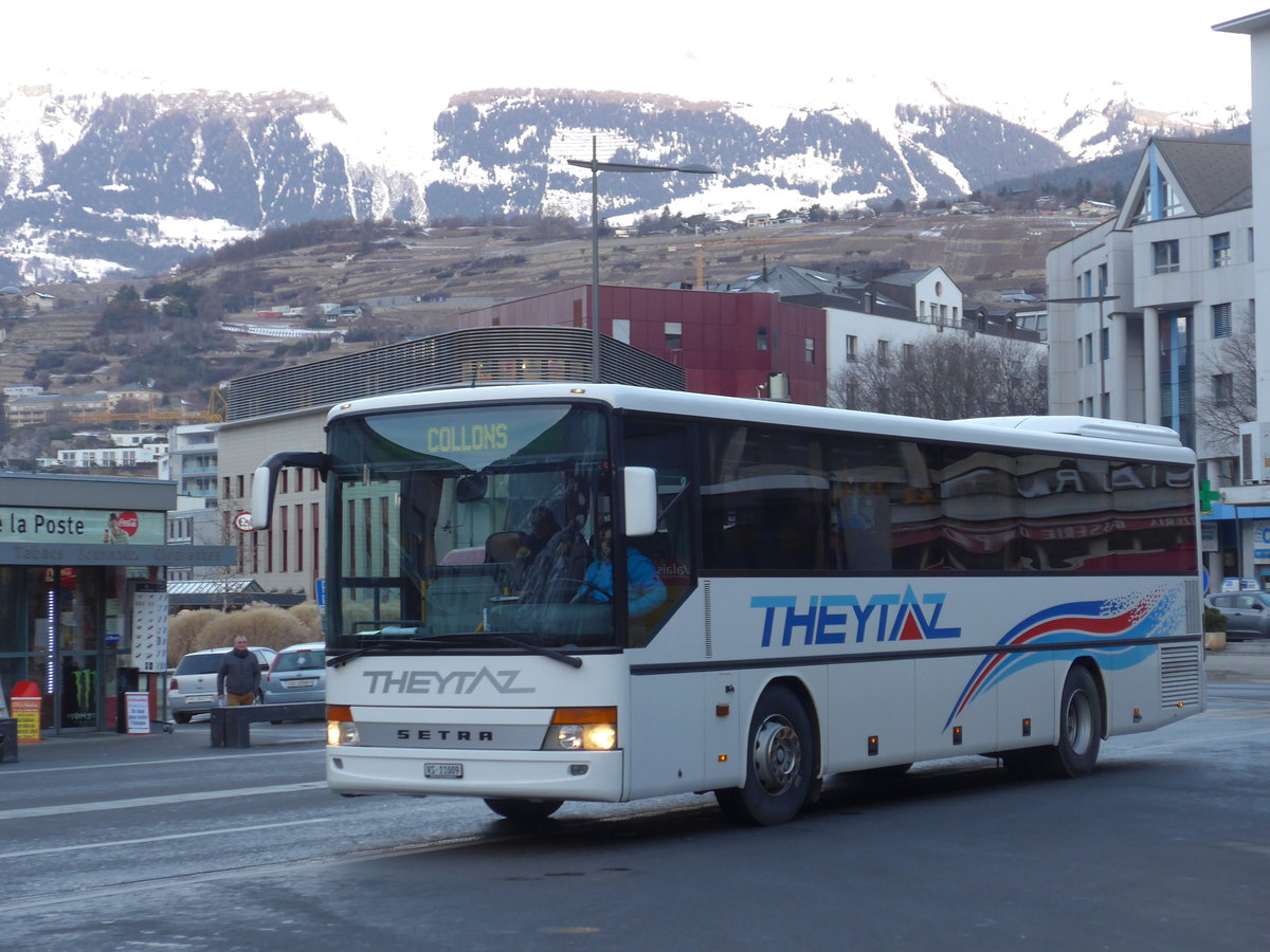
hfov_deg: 26.3
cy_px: 476
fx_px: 2715
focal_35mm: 74
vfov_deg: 19.9
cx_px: 635
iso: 160
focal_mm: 15
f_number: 4.2
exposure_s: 1/160
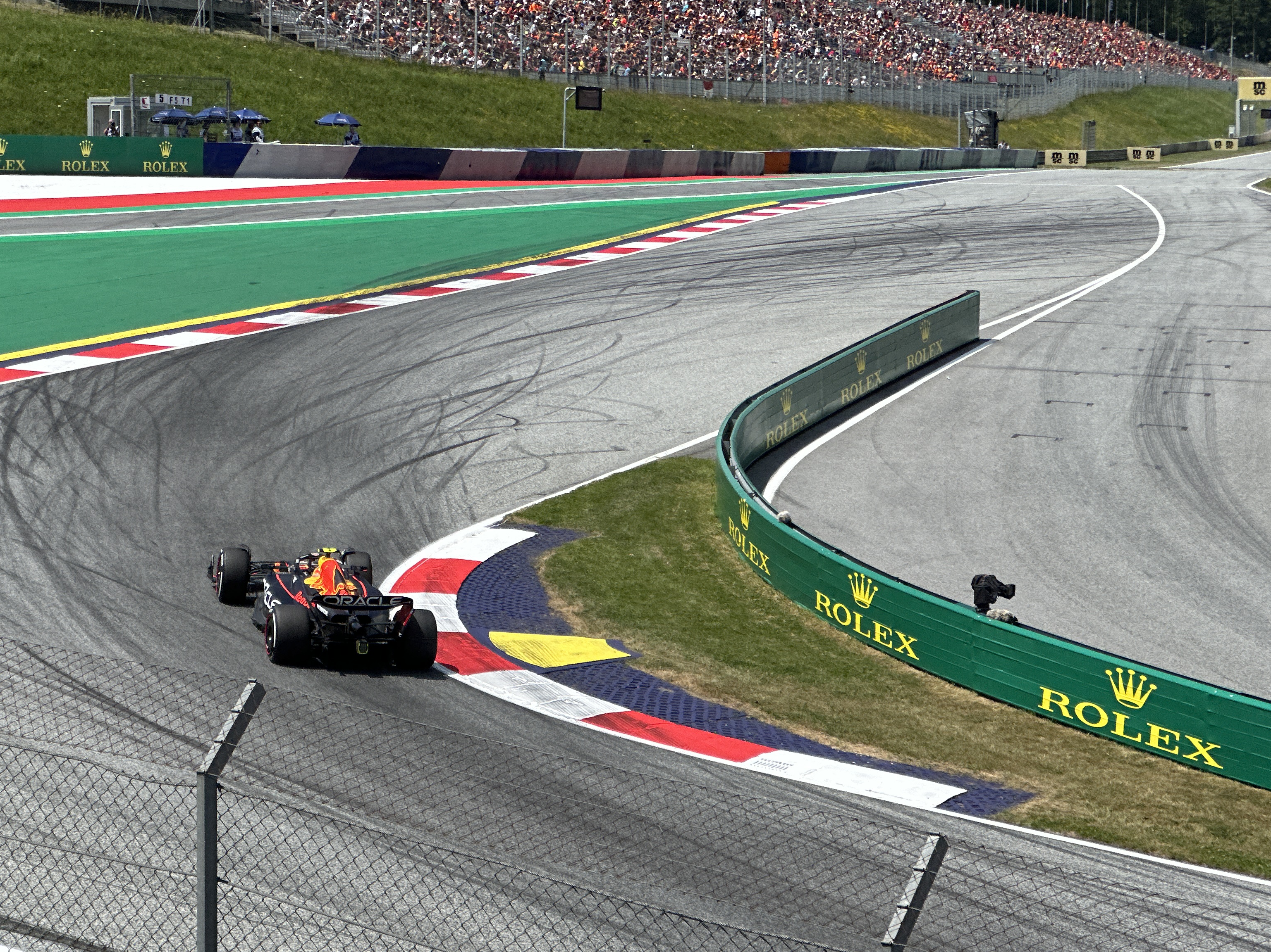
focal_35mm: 101
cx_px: 447
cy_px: 480
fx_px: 3708
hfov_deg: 19.4
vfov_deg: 14.6
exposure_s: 1/1193
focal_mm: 9
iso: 32
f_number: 2.8
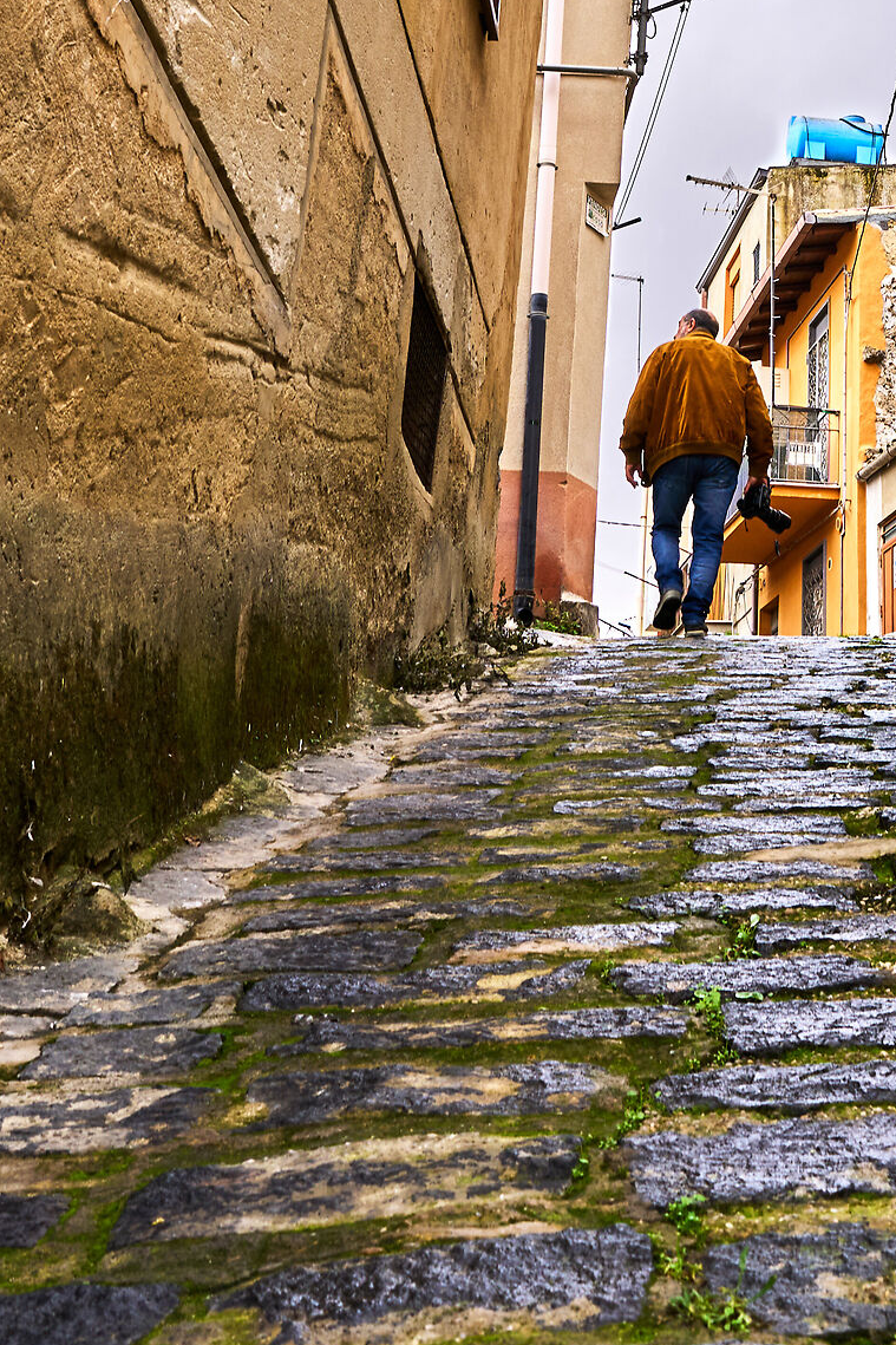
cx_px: 942
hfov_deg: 22.0
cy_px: 97
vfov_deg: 32.0
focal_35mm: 59
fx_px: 2203
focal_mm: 28
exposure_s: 1/50
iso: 100
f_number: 10
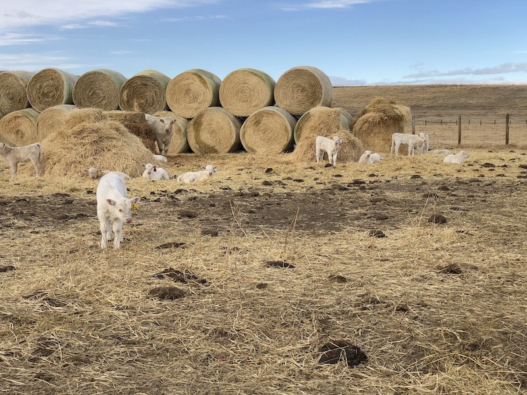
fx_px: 792
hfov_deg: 36.8
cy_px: 198
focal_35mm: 52
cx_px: 264
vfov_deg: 28.0
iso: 16
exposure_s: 1/685
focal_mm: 6
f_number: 2.4
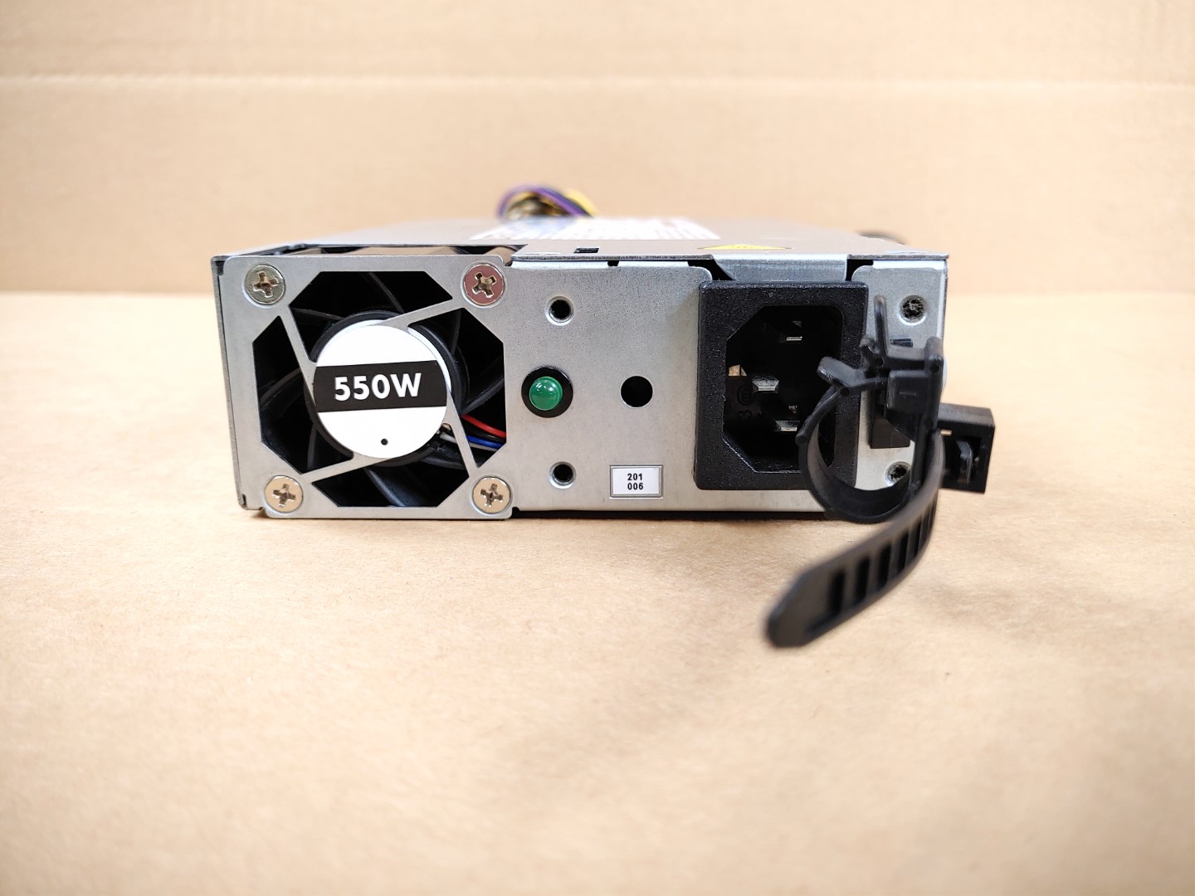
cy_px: 448
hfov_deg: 67.3
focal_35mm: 26
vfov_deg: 53.1
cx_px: 598
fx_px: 898
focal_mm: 4.36
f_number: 1.8
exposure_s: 1/60
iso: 50
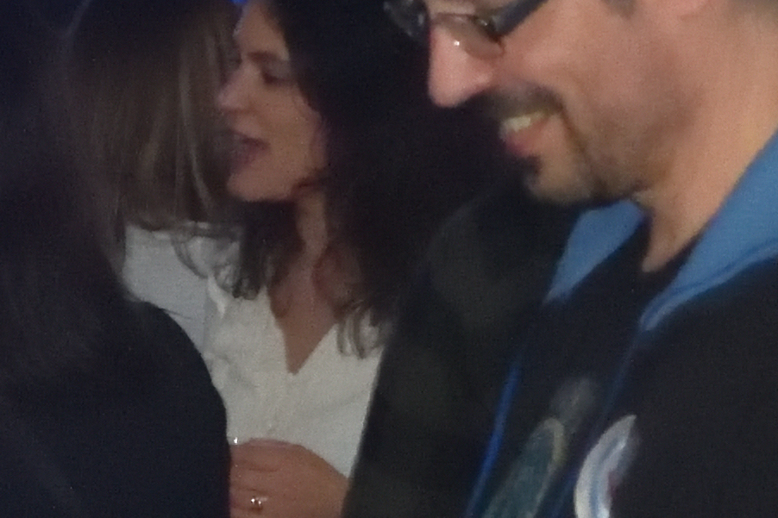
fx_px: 9485
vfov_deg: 3.1
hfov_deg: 4.7
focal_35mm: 439
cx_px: -230
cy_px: 770
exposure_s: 1/60
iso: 5000
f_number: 4.2
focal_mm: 44
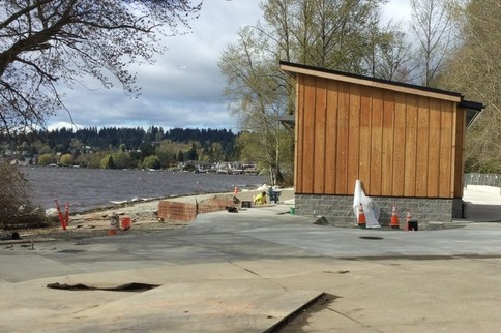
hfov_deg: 48.4
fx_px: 556
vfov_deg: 33.2
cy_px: 128
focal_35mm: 40
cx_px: 220
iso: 25
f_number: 2.4
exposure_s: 1/1131
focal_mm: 3.3
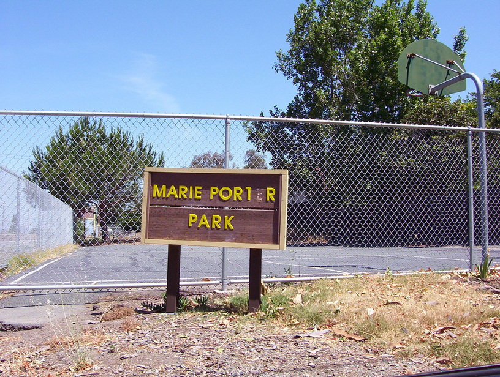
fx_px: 623
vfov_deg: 33.7
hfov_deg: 43.8
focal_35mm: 43
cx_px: 250
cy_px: 188
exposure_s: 1/555
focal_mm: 5.77
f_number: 5.17
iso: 100
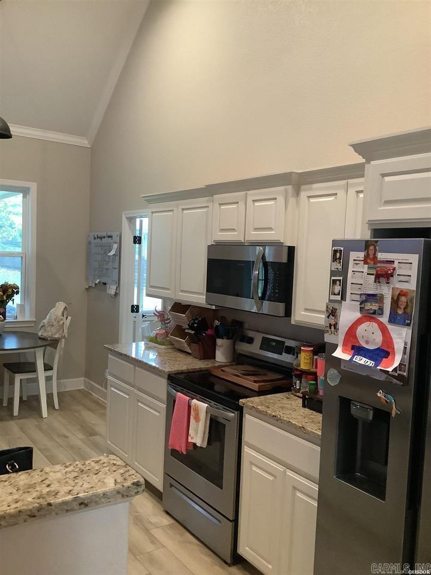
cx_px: 216
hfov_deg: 45.4
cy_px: 288
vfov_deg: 58.4
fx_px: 515
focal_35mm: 31
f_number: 2.4
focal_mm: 3.3
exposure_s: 1/40
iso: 400
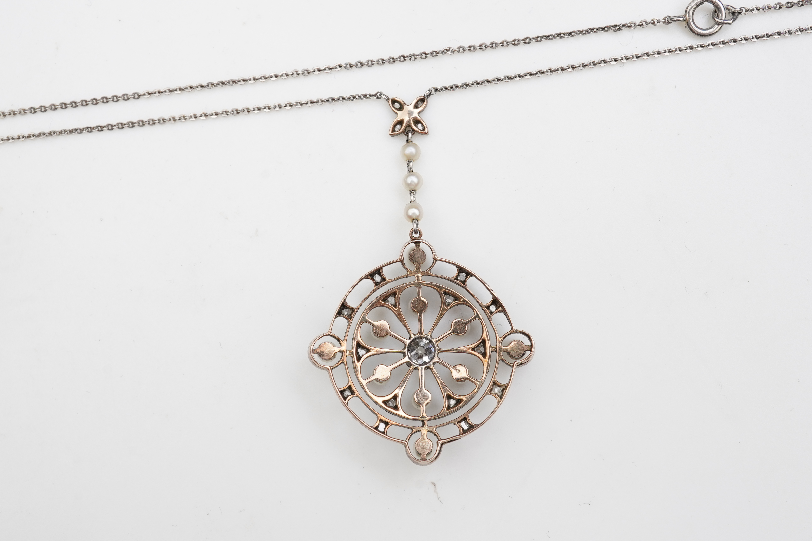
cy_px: 270
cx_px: 406
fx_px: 1015
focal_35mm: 45
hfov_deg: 43.6
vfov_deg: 29.9
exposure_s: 1/100
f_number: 18
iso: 500
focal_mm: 30
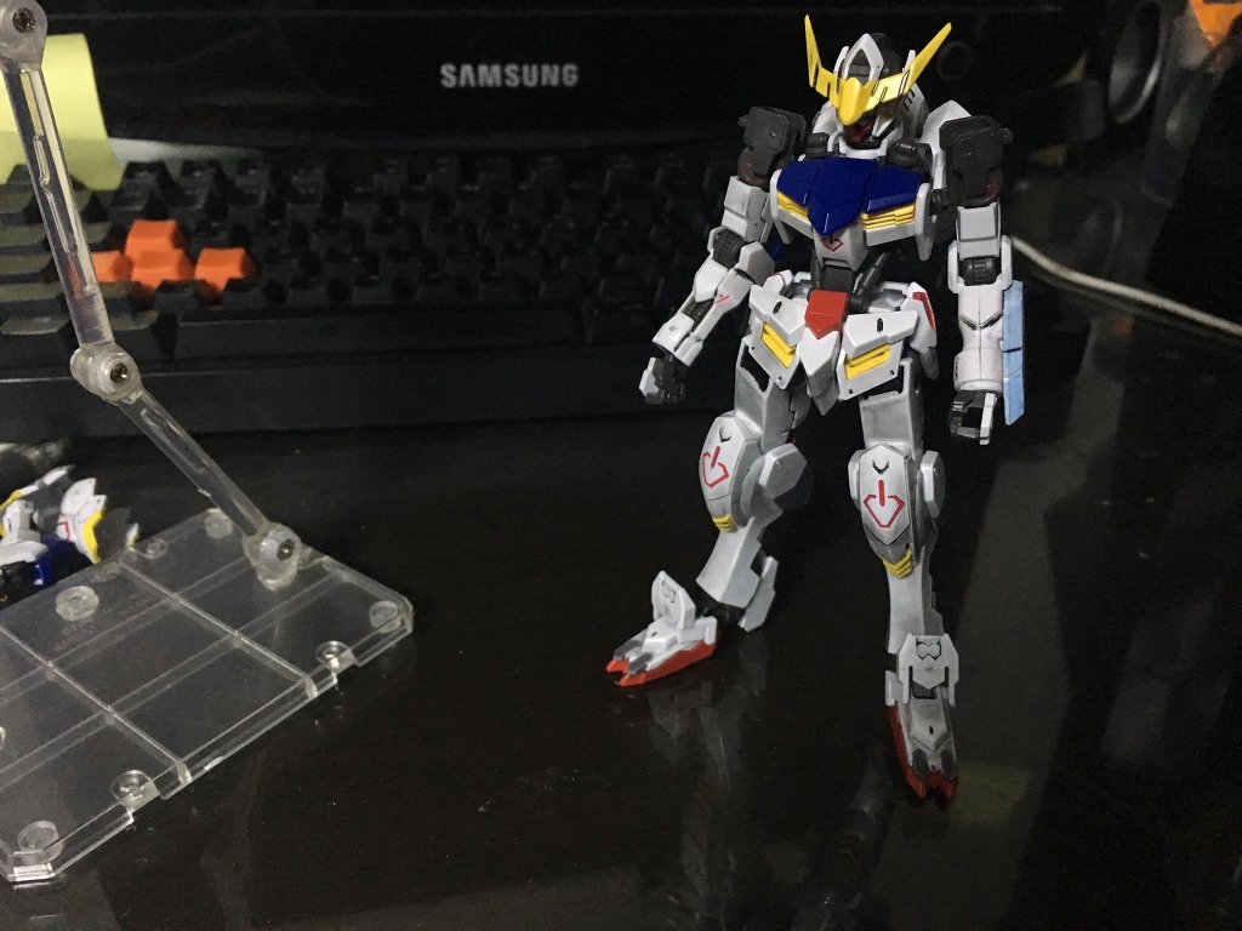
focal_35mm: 29
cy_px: 466
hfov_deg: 61.7
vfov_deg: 48.2
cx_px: 621
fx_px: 1041
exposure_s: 1/30
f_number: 2.2
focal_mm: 4.15
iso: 200
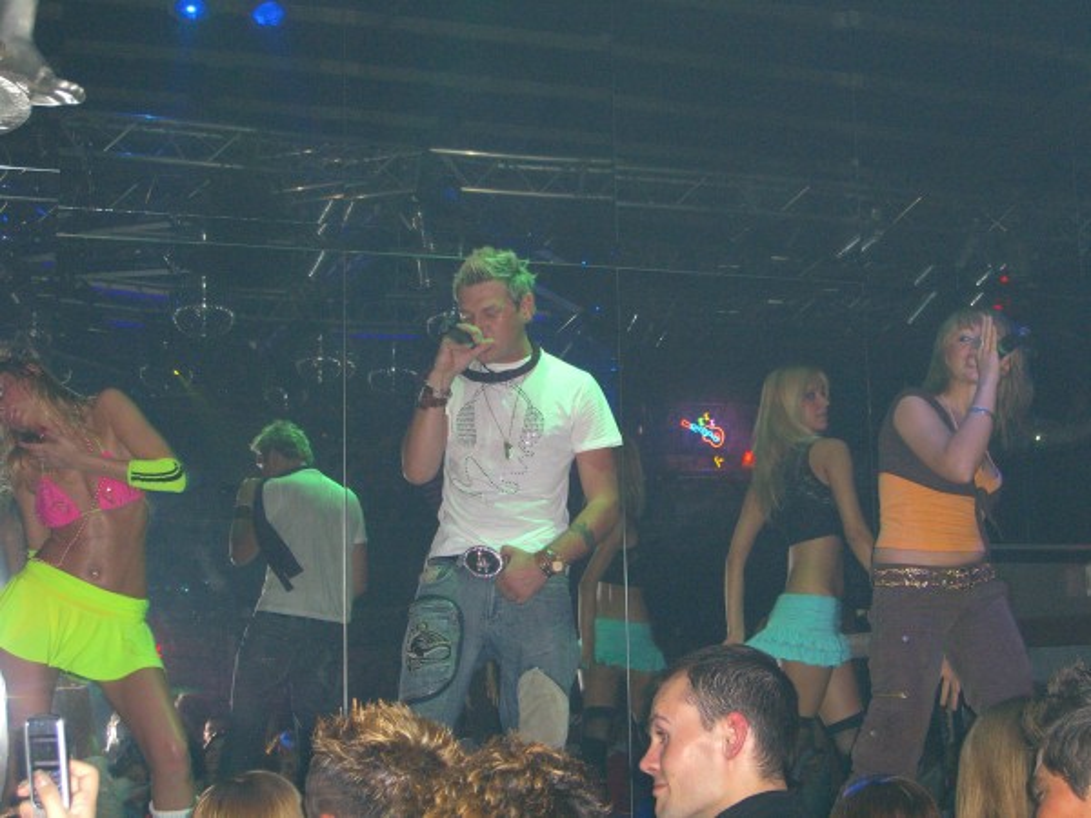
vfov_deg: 25.7
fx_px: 1796
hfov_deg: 33.8
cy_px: 409
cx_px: 546
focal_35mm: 57
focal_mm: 11.8
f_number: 3.6
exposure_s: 1/60
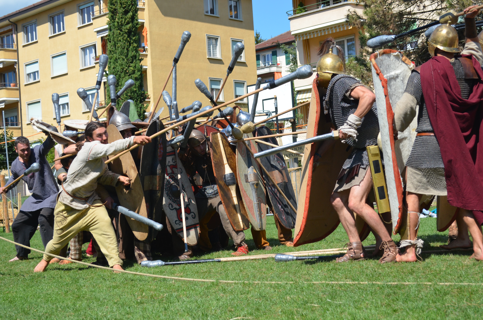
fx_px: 803
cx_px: 242
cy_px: 160
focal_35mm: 60
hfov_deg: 33.5
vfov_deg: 22.5
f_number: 6.3
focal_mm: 40
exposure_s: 1/1600
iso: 400
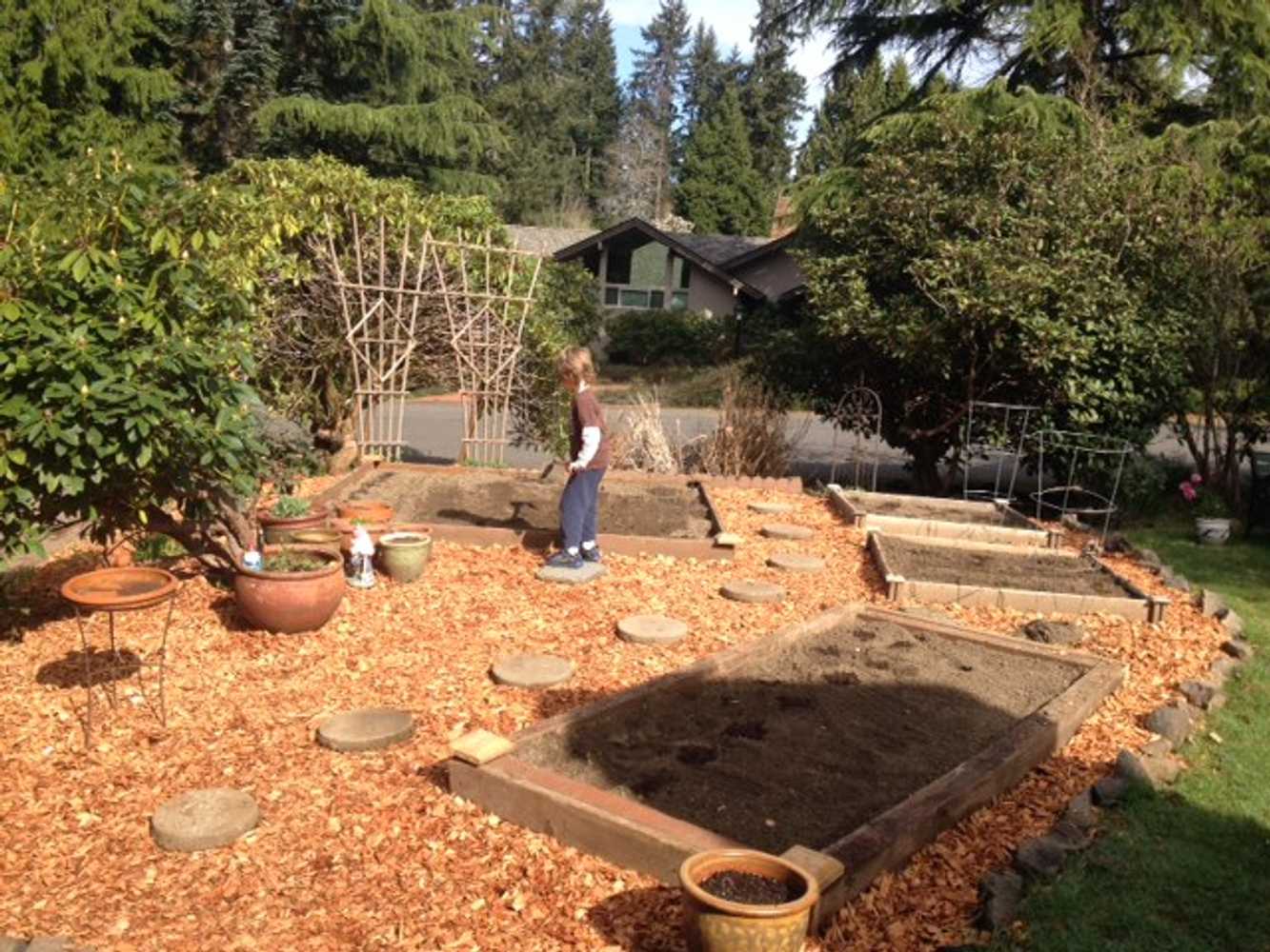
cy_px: 476
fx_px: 1284
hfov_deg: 52.6
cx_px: 635
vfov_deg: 40.7
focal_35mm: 35
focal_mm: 4.28
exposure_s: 1/800
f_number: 2.4
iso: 50
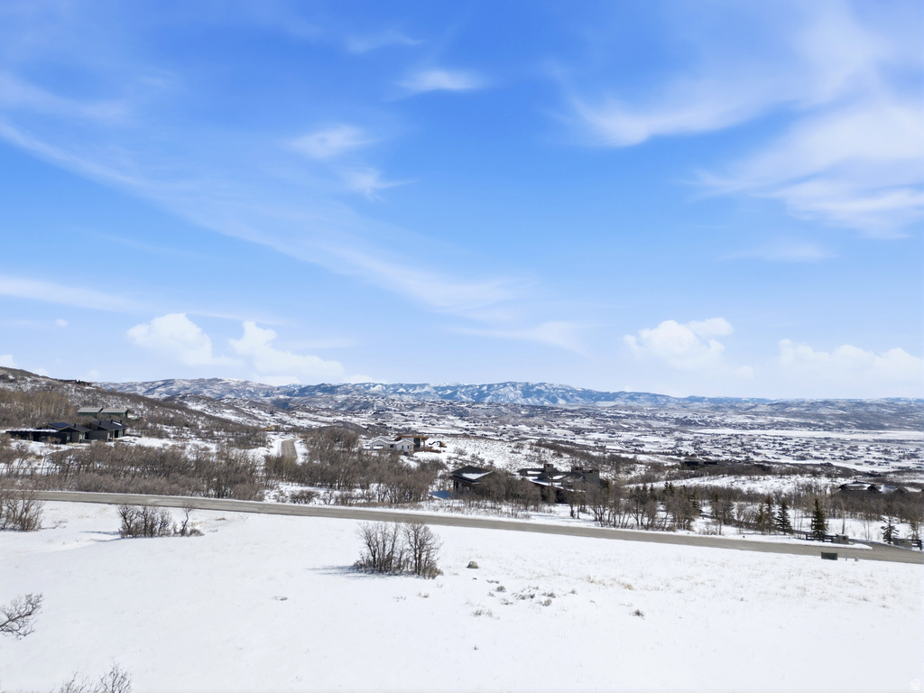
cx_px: 462
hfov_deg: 71.6
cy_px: 346
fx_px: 641
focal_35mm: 24
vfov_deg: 56.8
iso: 110
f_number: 1.7
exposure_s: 1/8000
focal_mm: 6.7
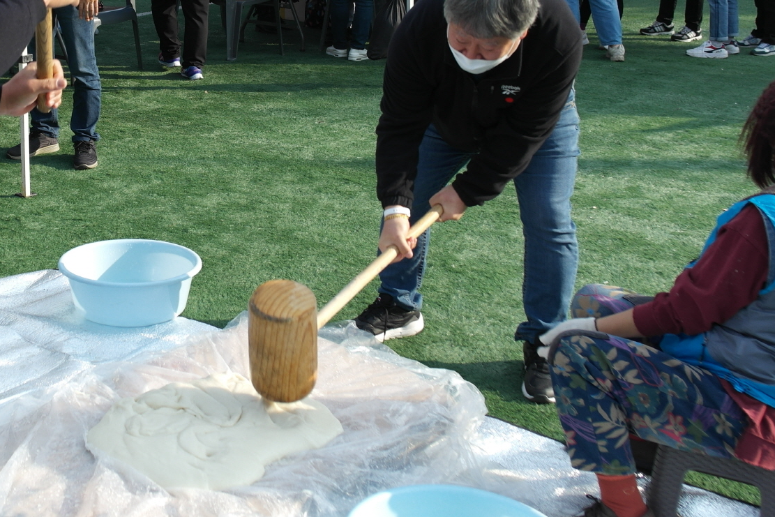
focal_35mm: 54
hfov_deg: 35.6
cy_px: 113
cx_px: 149
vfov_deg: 24.7
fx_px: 1163
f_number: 5.6
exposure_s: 1/200
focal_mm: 20
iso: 100
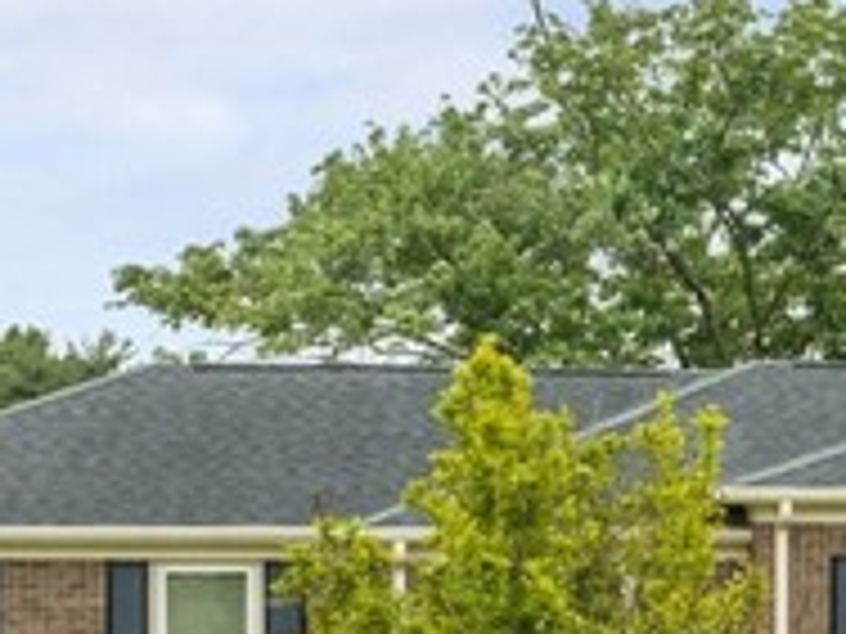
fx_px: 3202
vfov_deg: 11.3
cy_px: 519
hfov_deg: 14.3
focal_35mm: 131
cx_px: 1177
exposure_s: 1/60
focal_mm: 12.29
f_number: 5
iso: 200
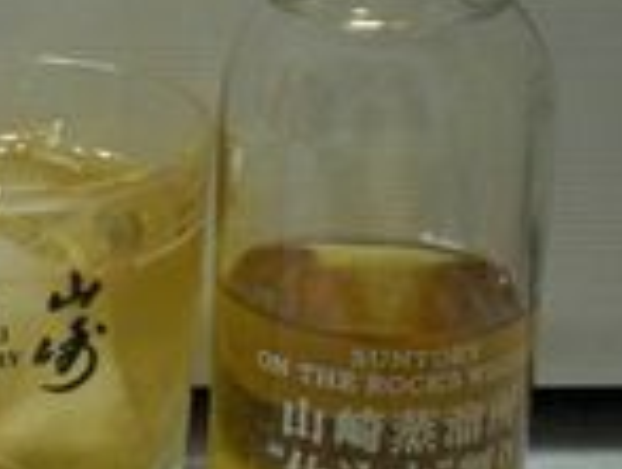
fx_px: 1603
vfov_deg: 16.6
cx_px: 66
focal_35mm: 89
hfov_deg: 21.5
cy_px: 154
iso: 800
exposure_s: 1/100
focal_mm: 6.3
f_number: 3.1
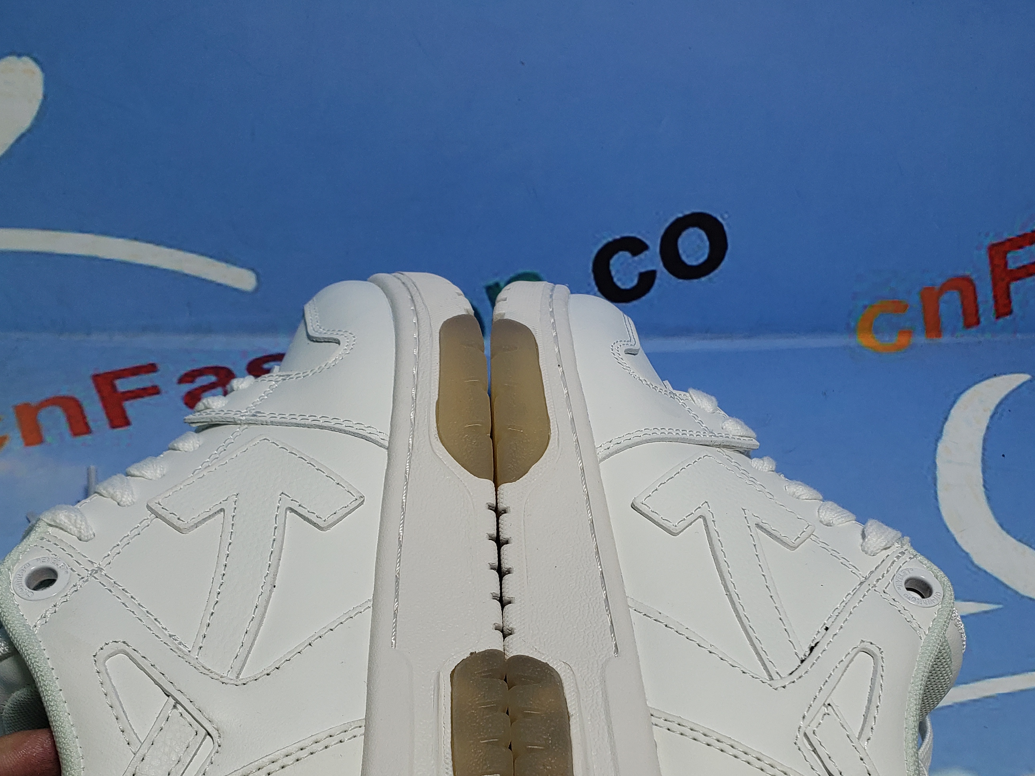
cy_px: 591
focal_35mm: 40
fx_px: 1196
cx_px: 544
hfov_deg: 46.8
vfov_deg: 35.1
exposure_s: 1/435
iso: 50
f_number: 2.4
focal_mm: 4.3
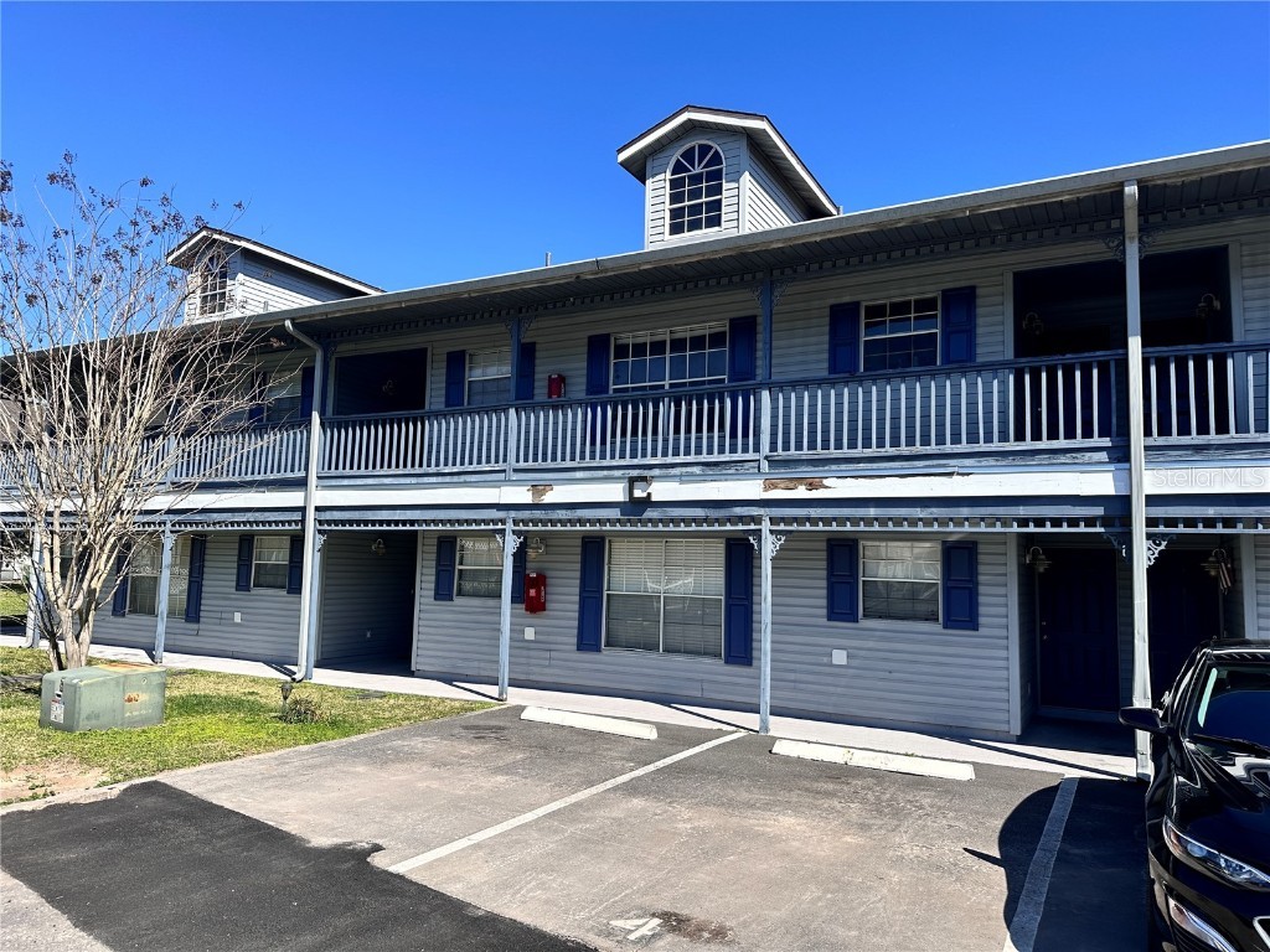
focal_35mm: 24
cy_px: 476
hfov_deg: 71.6
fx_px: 881
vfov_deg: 56.8
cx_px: 635
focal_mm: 6.86
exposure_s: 1/3356
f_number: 1.78
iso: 80
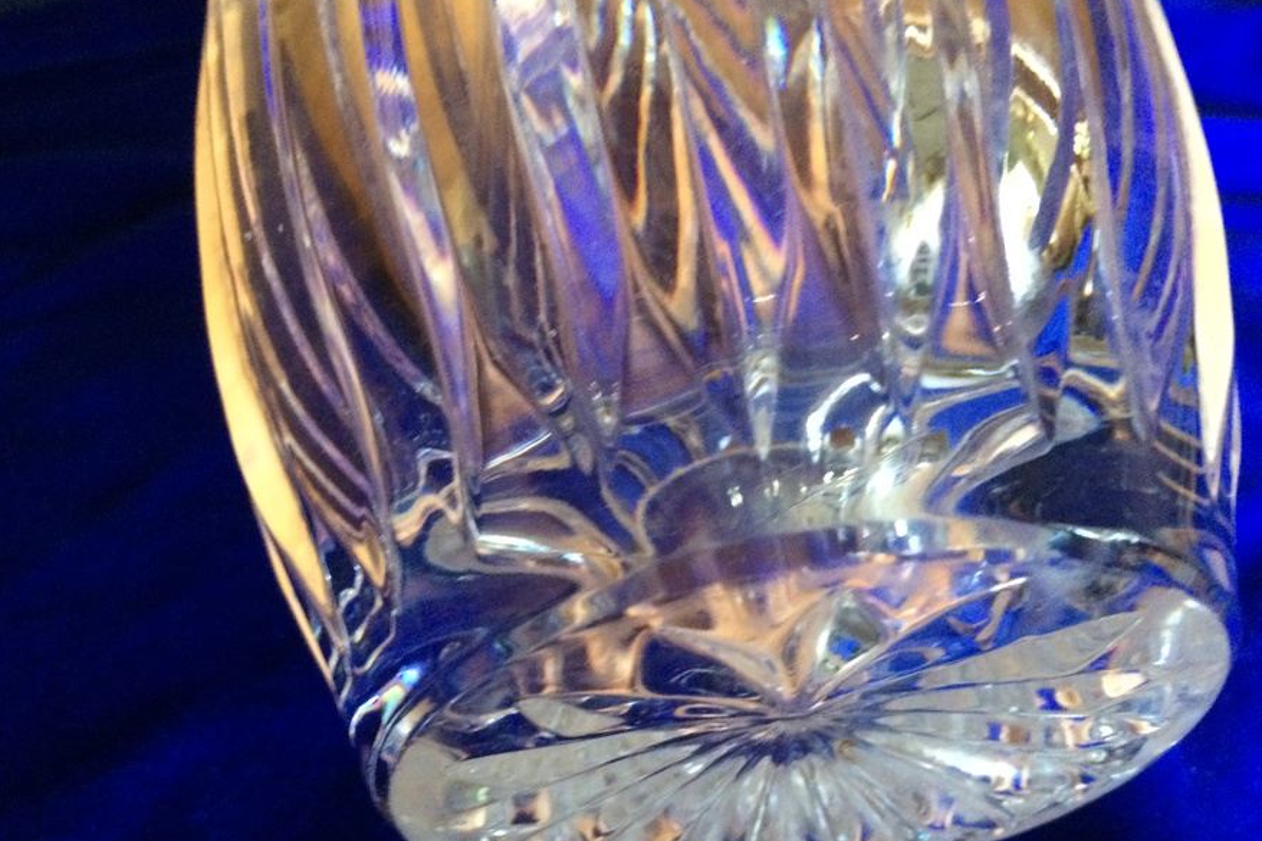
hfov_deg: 58.7
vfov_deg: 41.0
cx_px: 644
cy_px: 465
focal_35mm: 32
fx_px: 1121
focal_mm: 4.12
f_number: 2.2
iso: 400
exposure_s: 1/15
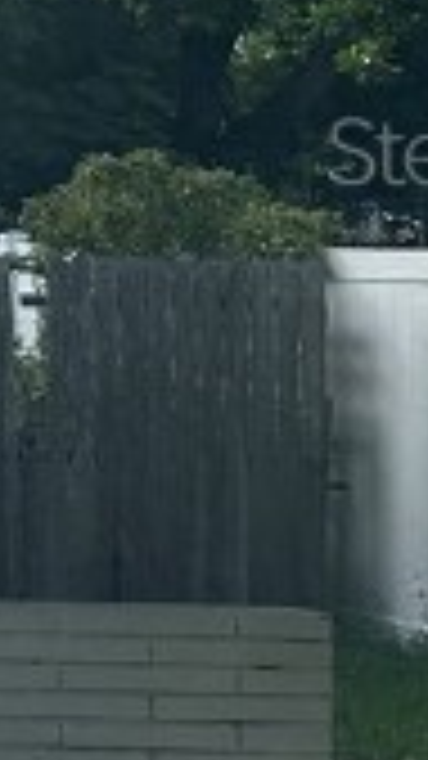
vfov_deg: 13.5
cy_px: 148
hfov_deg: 5.9
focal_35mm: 158
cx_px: -1554
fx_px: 3189
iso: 80
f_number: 1.78
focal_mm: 6.86
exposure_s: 1/4184
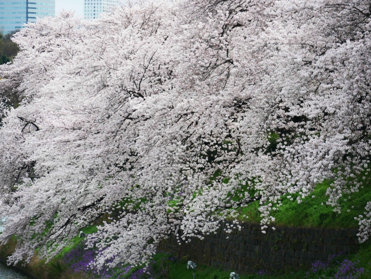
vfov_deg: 5.3
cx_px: 186
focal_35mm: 280
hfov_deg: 7.1
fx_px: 3003
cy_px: 140
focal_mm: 140
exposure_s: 1/640
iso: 200
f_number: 5.6
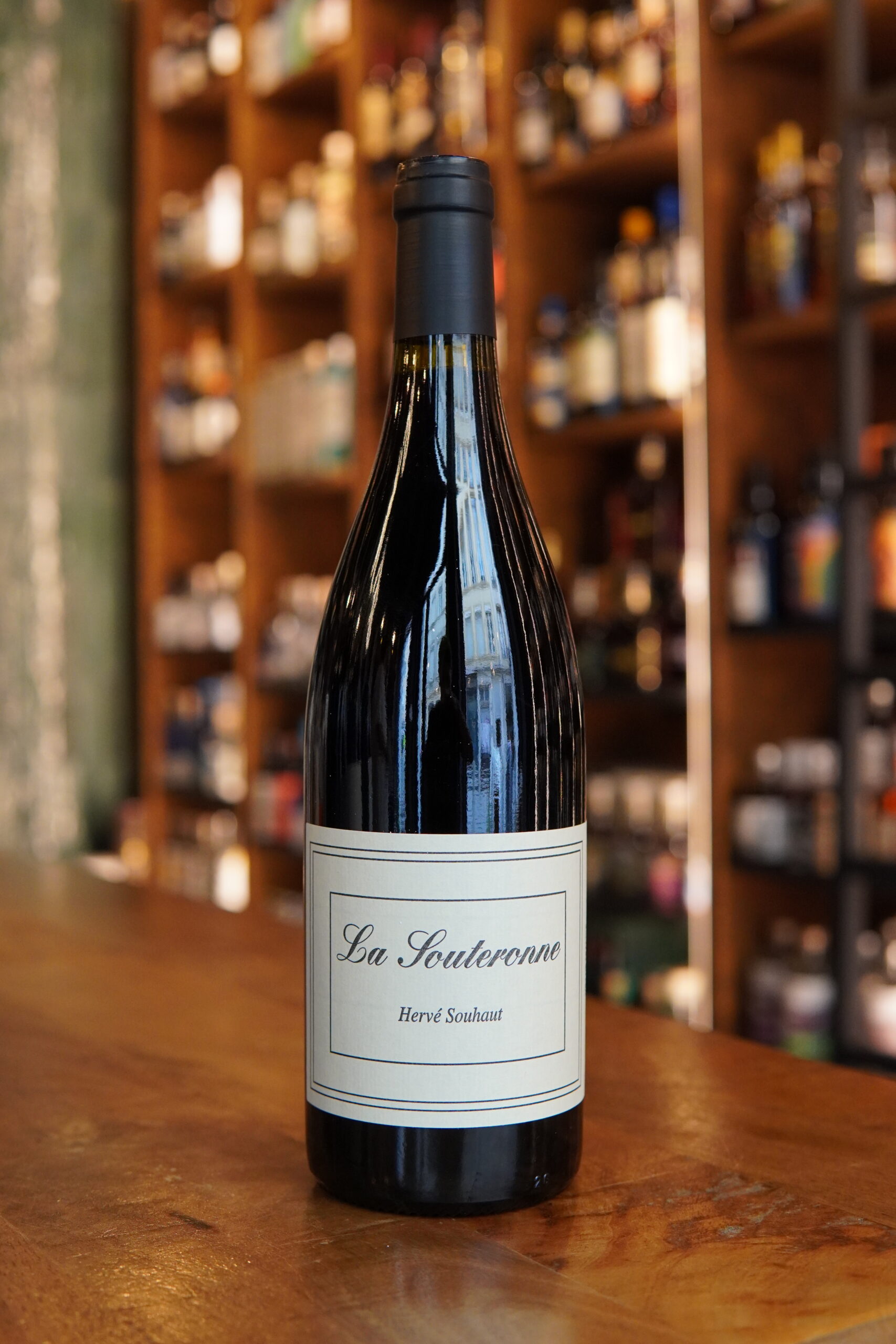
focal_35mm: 45
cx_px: 448
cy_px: 672
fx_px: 1680
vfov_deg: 43.6
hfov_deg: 29.9
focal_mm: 30
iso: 1600
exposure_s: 1/160
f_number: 3.5
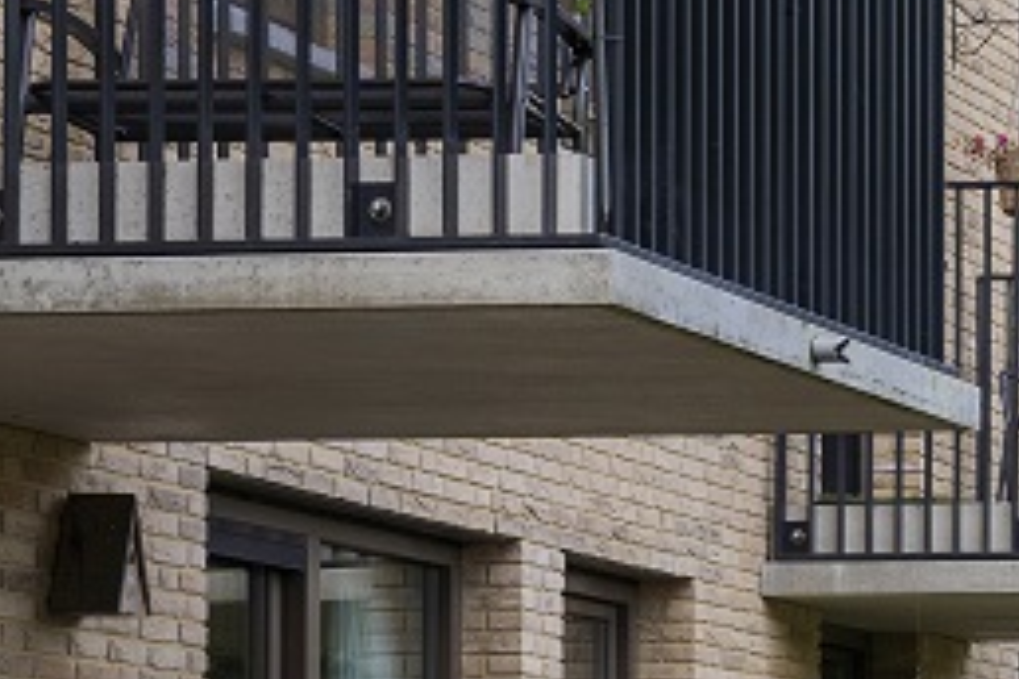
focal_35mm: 181
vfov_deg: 7.6
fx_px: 5123
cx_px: 1021
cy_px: 446
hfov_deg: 11.2
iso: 200
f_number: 5
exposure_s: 1/320
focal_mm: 40
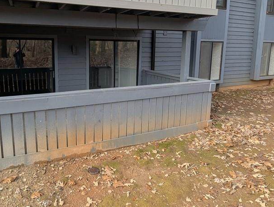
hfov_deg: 74.1
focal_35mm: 22
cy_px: 74
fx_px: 174
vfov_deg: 60.2
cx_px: 93
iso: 41
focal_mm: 1.95
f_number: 2.2
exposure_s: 1/130
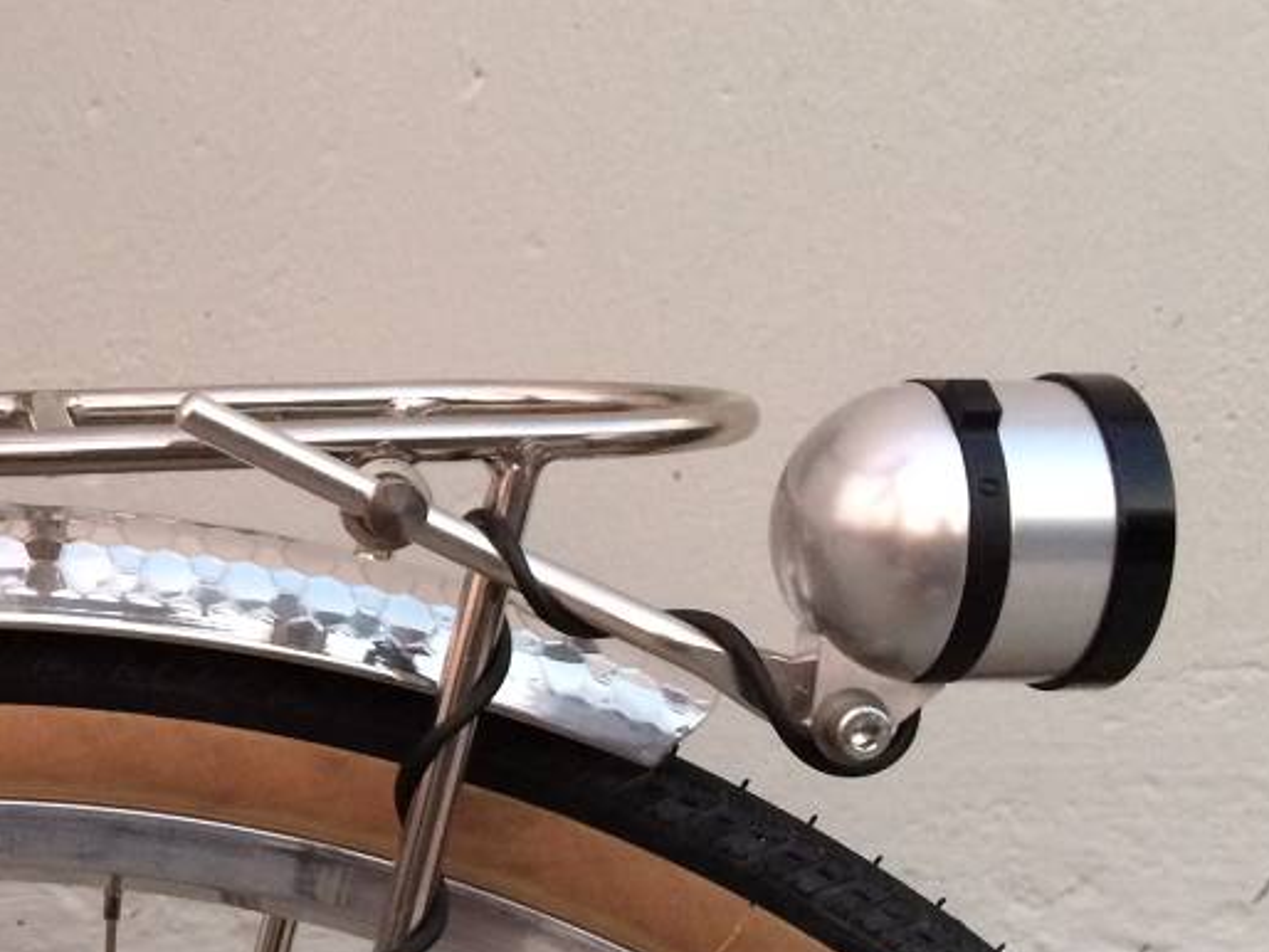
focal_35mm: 70
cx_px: 96
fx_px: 2567
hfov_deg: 26.7
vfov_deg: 20.9
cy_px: 668
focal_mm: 4.12
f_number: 2.2
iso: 250
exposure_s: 1/30
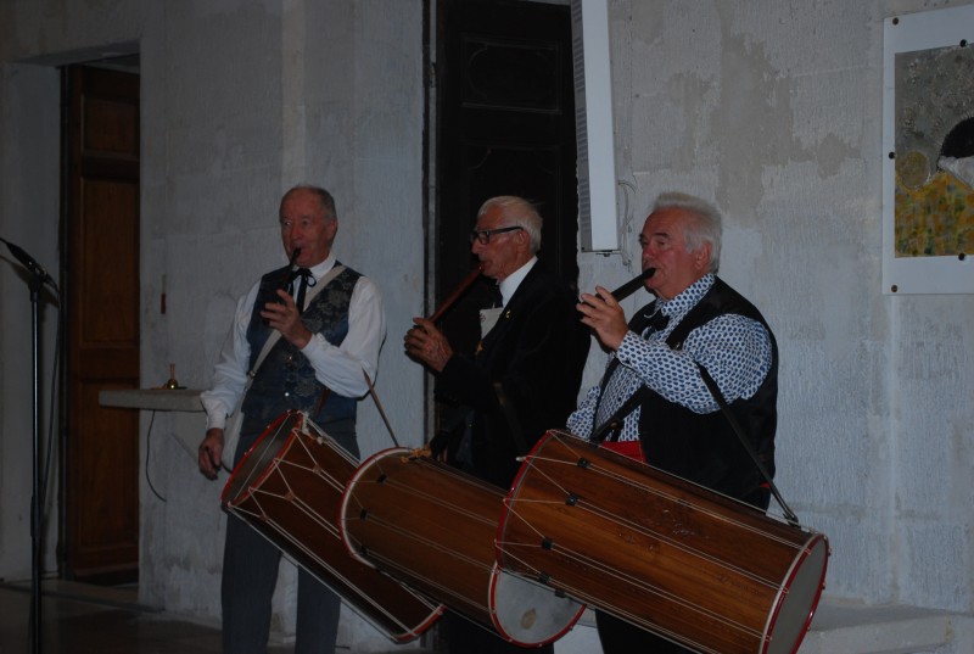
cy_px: 327
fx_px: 1952
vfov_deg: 19.0
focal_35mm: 72
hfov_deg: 28.0
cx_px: 487
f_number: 5.6
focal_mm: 48
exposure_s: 1/60
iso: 320
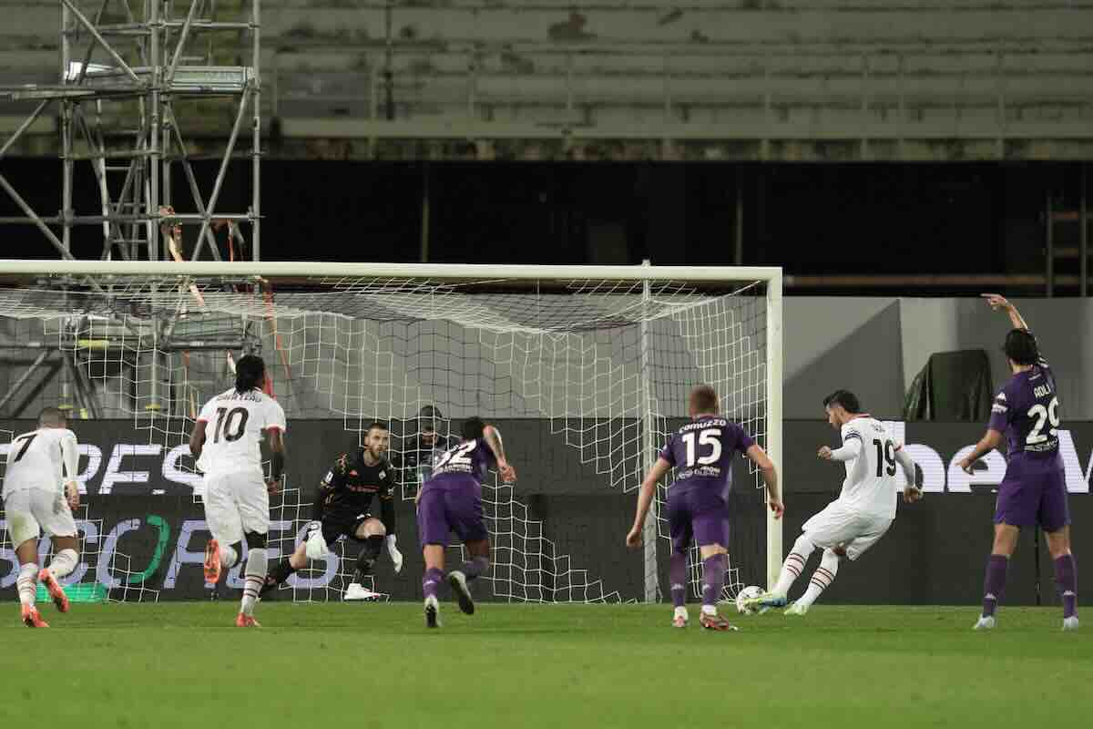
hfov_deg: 5.2
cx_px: 546
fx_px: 12143
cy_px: 364
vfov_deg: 3.4
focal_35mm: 400
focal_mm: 400
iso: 2000
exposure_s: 1/1250
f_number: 3.5
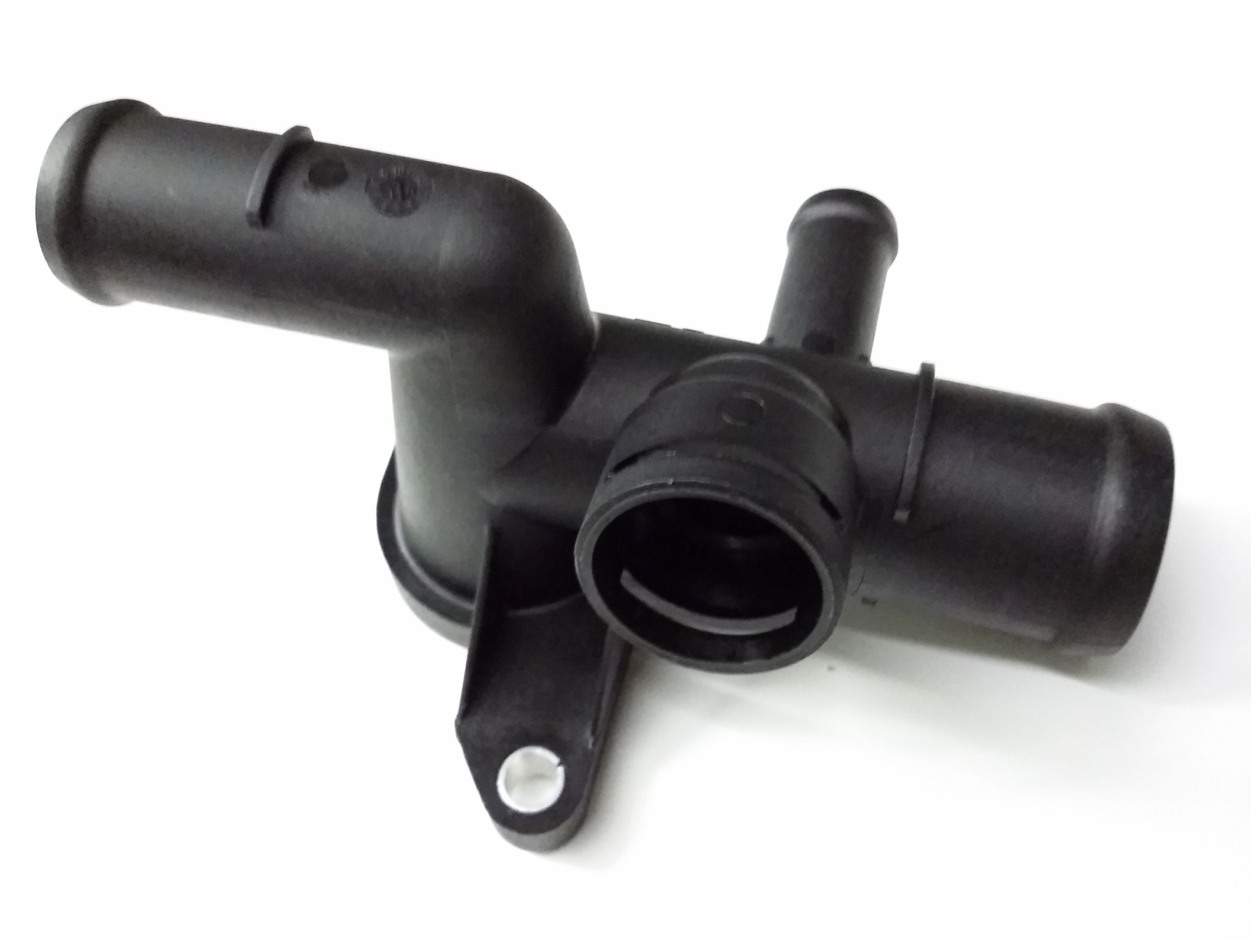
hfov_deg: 56.8
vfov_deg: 44.2
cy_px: 470
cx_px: 626
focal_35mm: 32
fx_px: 1156
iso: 640
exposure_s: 1/15
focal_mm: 3.4
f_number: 2.4
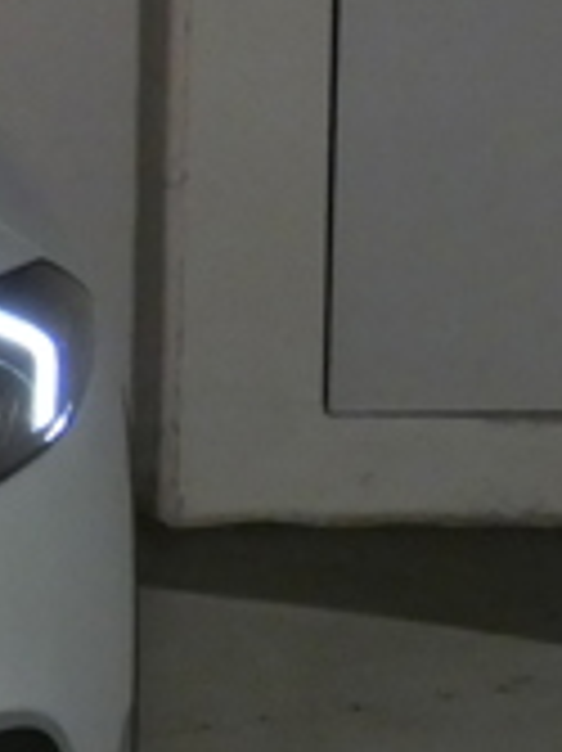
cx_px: -1048
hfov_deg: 5.4
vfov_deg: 7.5
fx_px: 5700
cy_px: 423
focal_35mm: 263
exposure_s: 1/80
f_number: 4
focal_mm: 9.9
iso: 640
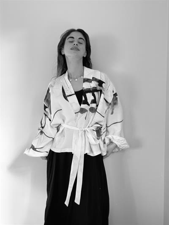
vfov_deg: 39.6
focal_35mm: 48
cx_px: 84
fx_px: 312
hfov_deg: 30.3
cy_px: 112
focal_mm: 6.76
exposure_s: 1/60
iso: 160
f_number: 1.78
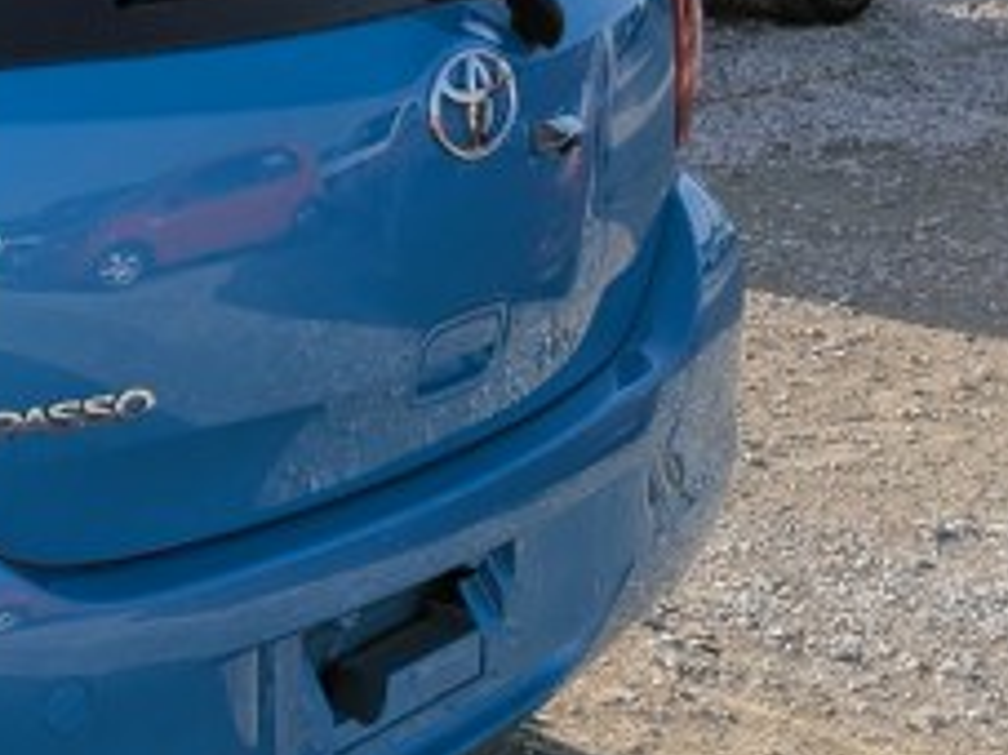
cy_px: 266
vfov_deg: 16.7
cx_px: -273
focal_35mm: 88
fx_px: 2561
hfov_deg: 20.5
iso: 55
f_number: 1.89
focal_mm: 5.43
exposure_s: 1/5076
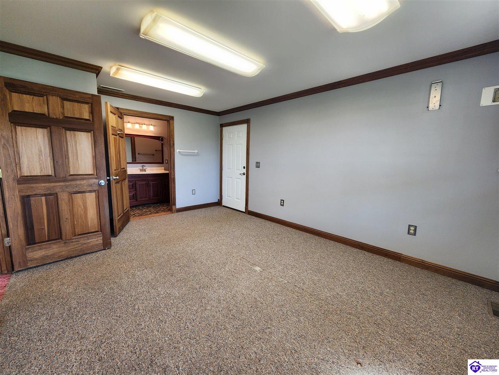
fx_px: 187
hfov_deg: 106.2
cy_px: 188
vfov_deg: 89.9
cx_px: 250
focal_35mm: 13
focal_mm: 2.2
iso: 125
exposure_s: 1/60
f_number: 2.2
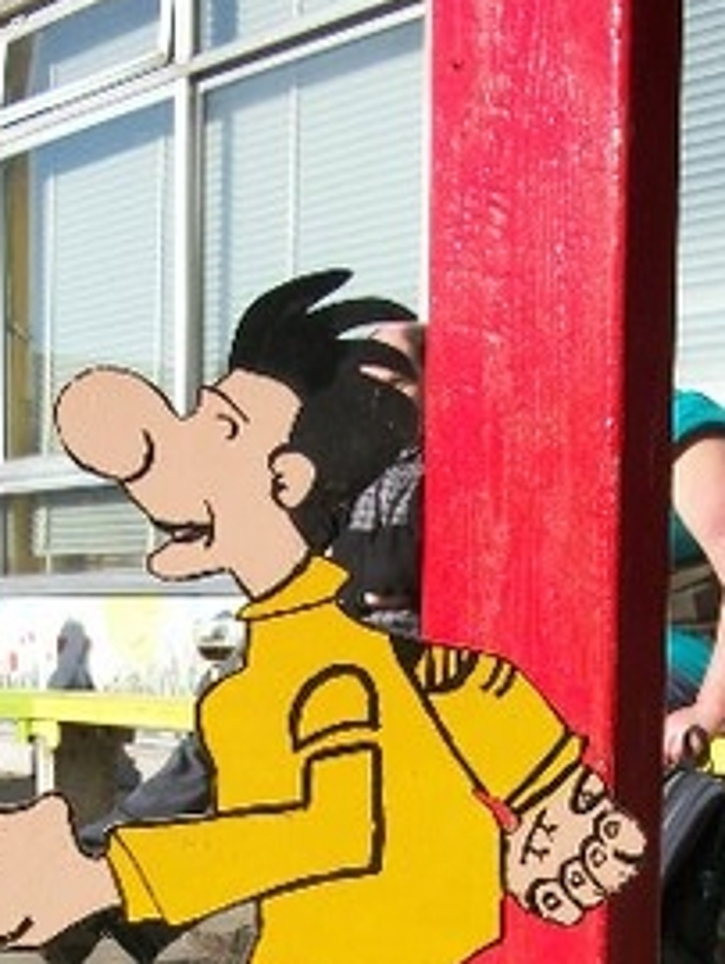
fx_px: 1980
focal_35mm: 71
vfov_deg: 26.1
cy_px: 932
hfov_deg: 20.7
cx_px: 329
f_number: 8.8
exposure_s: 1/125
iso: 80
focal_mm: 5.7
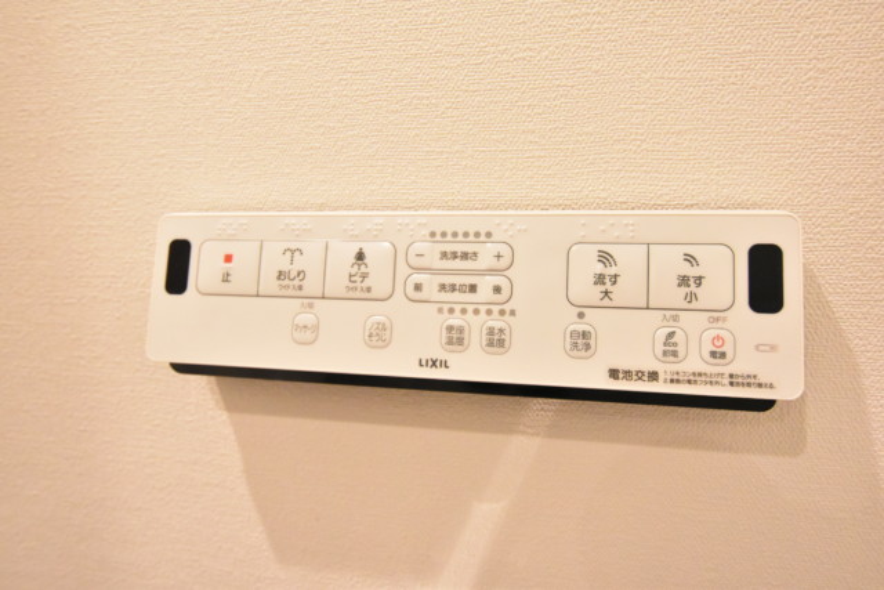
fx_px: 553
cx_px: 442
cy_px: 295
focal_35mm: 22
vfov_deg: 56.2
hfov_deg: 77.3
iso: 6400
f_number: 5.6
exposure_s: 1/125
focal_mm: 15
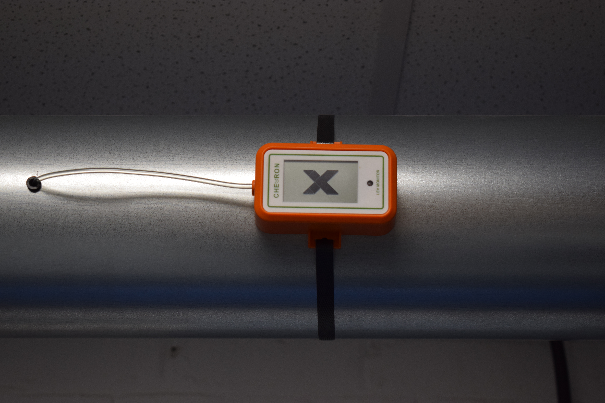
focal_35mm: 82
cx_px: 302
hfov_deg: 24.6
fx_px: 1386
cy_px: 202
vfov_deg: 16.6
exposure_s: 1/60
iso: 450
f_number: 5.6
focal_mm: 55
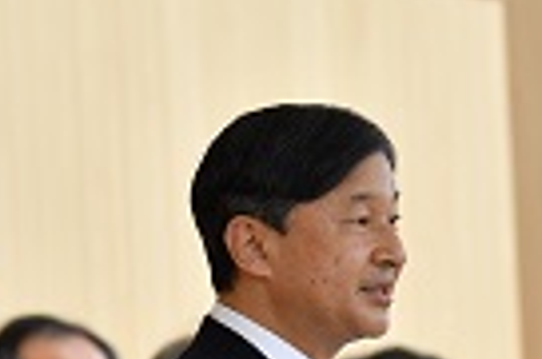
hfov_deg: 1.8
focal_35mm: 1149
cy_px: 507
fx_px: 17258
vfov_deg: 1.2
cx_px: 371
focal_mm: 260
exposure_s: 1/640
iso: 1000
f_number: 6.3
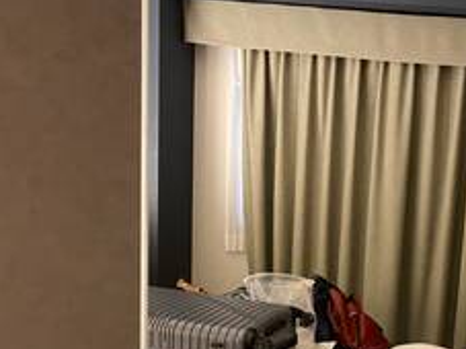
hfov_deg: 33.1
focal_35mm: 55
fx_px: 740
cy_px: 320
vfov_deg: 25.6
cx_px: 421
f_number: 1.8
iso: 400
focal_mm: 4.25
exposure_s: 1/33
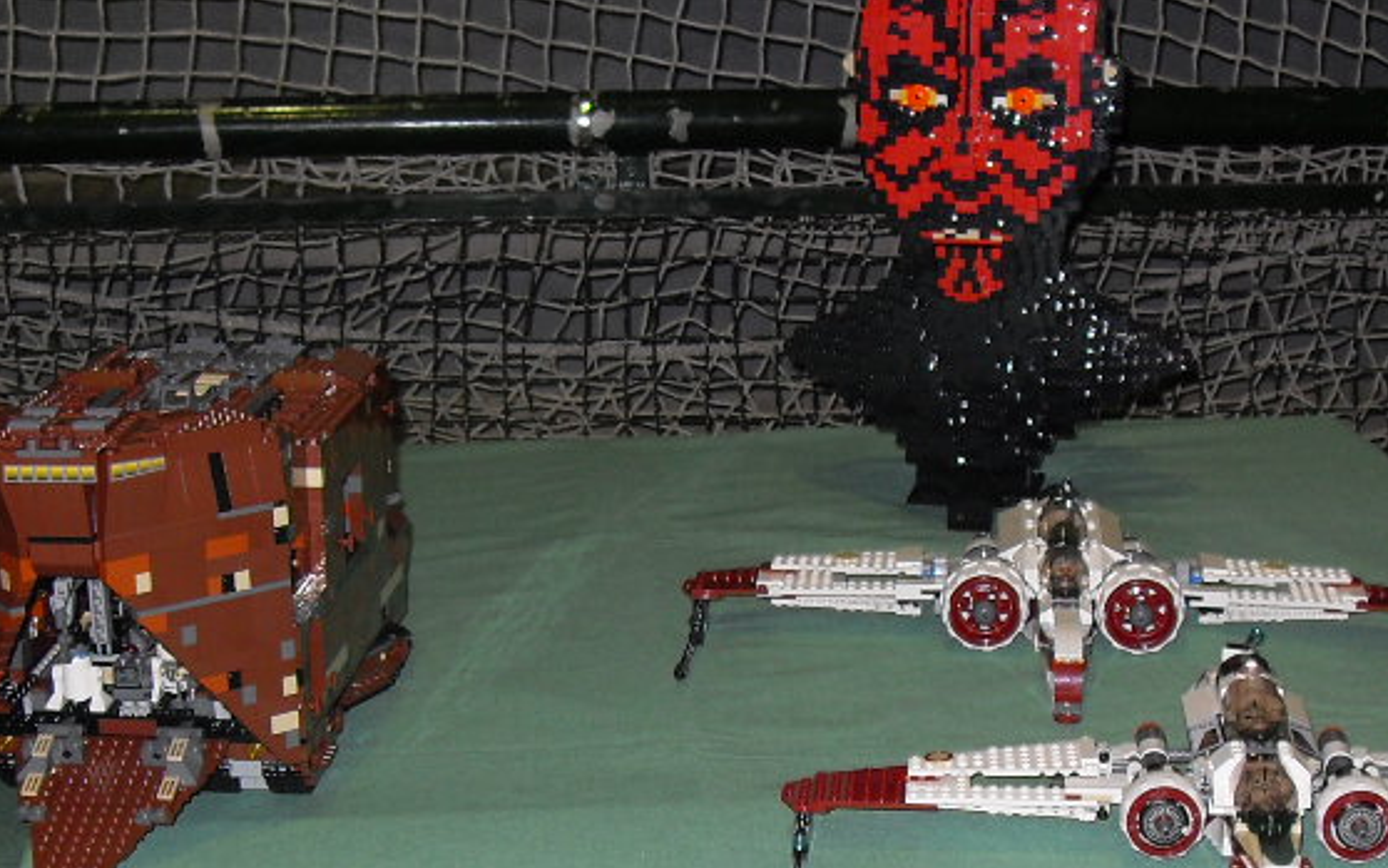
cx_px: 853
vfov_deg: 17.9
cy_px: 731
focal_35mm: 72
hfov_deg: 28.5
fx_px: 2724
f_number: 2.8
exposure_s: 1/45
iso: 100
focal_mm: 6.3
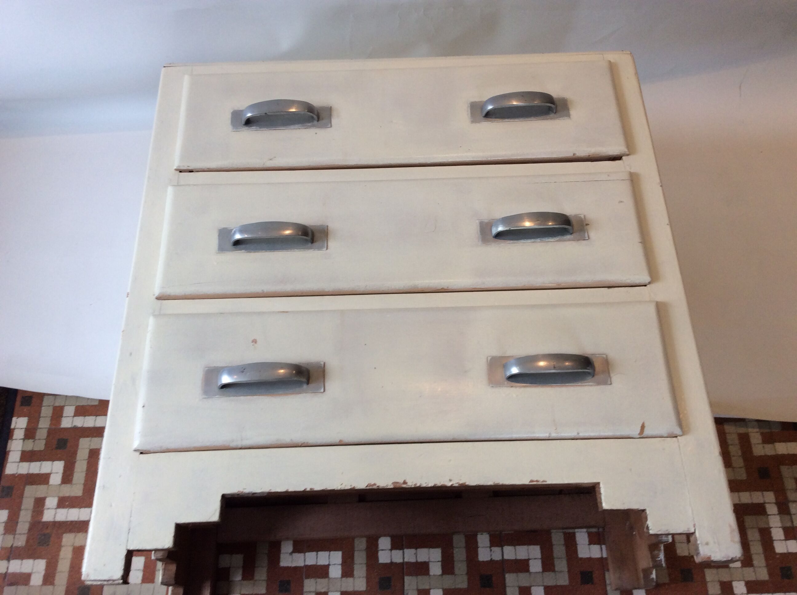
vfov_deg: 44.1
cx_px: 398
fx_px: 736
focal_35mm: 32
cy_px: 298
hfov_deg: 56.9
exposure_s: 1/50
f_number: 2.4
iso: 40
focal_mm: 3.3
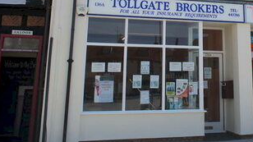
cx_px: 192
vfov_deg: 20.0
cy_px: -19
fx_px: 382
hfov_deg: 35.7
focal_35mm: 57
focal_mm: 16
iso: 200
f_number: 6.3
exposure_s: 1/500
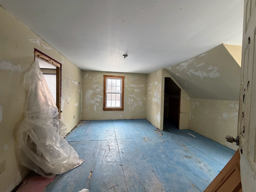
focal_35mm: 14
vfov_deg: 85.7
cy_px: 96
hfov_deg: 102.1
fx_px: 104
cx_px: 128
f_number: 2.2
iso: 250
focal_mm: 2.22
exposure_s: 1/121
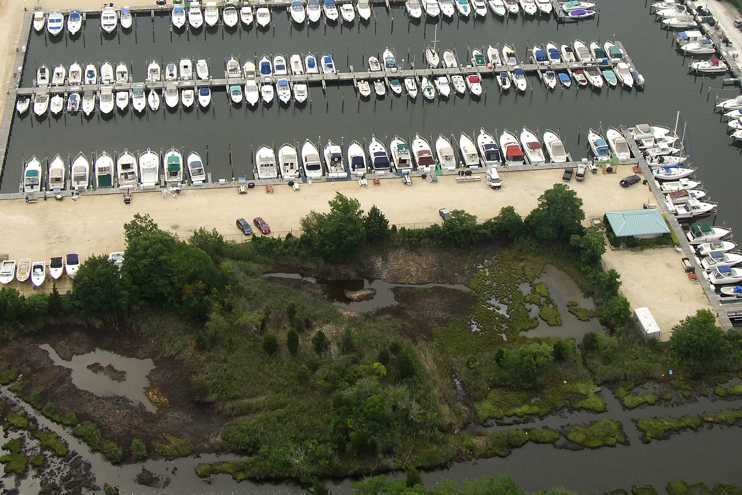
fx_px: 1360
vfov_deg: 20.2
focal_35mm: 66
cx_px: 385
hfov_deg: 30.5
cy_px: 53
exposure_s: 1/1000
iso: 400
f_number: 6.7
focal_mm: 24
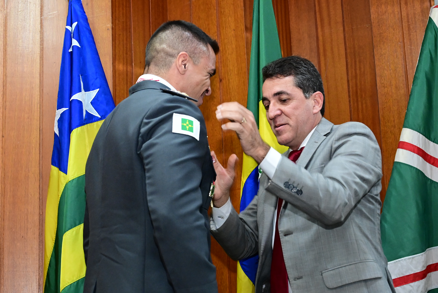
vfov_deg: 20.6
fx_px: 804
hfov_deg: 30.5
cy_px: 146
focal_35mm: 66
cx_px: 219
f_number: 4.5
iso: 4000
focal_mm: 44
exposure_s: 1/125
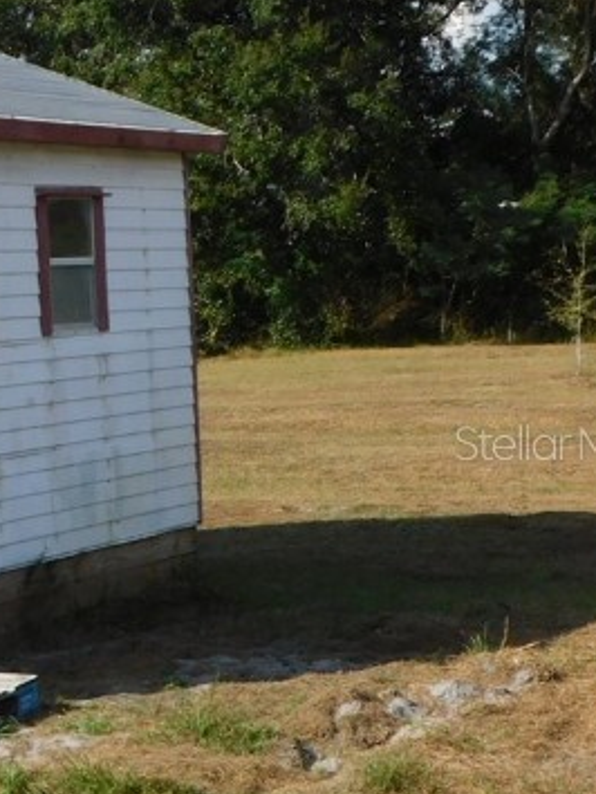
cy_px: 442
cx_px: -482
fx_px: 2385
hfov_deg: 12.9
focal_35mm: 104
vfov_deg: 18.9
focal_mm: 6.3
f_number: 3.5
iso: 125
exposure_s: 1/1000
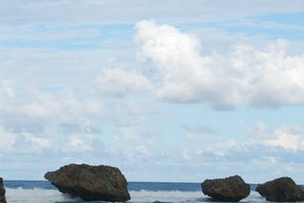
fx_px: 1428
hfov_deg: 12.1
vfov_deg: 8.1
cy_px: 64
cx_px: 90
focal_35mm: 169
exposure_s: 1/125
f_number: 11
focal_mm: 52
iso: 100
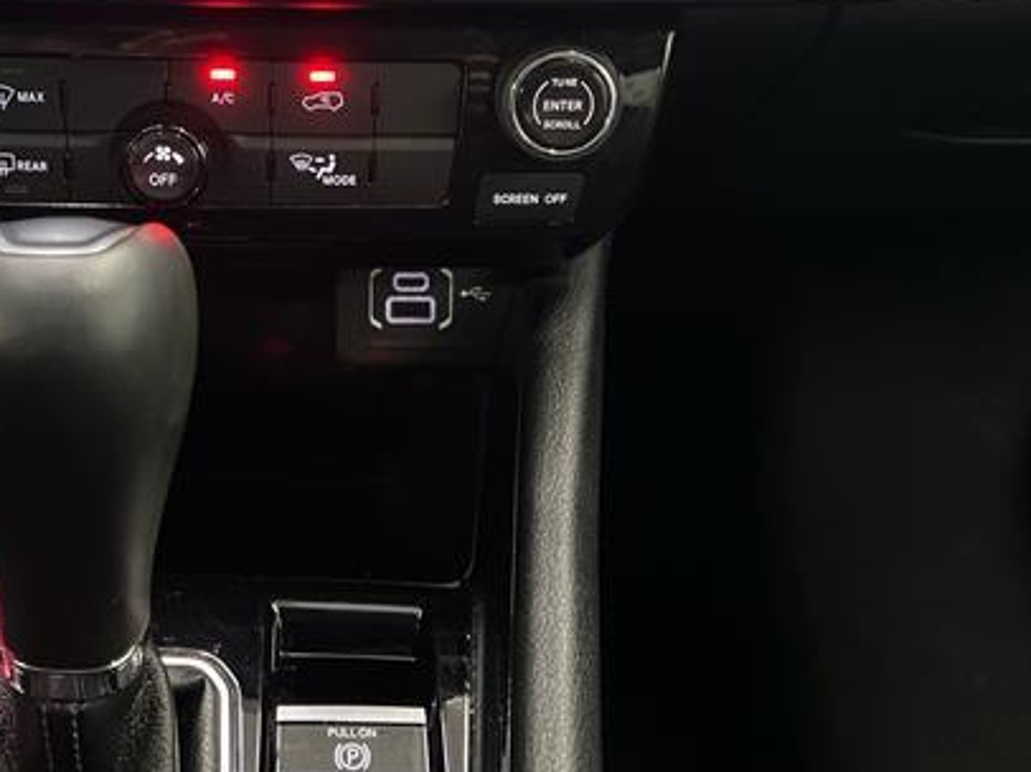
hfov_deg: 44.6
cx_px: 289
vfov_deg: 34.3
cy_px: 188
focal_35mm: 41
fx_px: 1220
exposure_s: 1/30
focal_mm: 5.7
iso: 500
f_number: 1.5
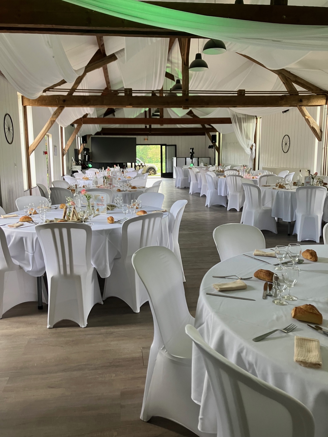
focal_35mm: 28
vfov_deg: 63.4
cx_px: 164
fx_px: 354
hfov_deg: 49.7
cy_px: 218
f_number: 1.8
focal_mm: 3.99
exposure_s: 1/59
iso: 100
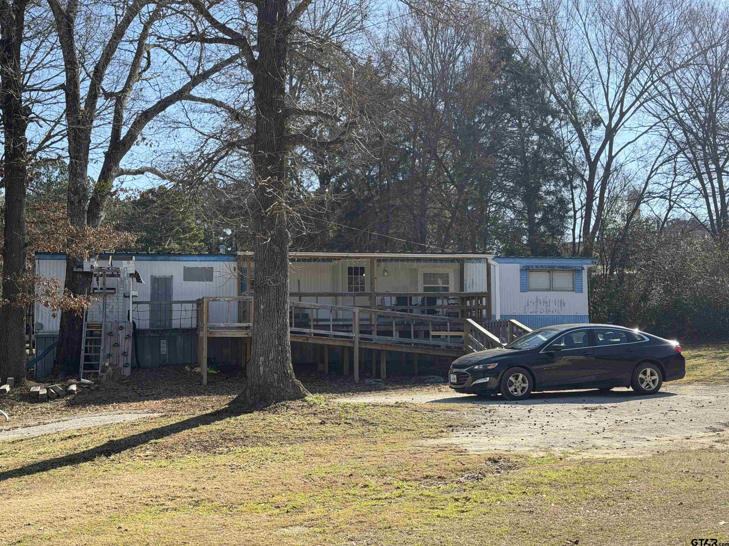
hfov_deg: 39.7
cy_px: 273
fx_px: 1011
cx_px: 364
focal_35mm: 48
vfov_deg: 30.3
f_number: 1.78
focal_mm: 6.76
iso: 80
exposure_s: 1/2865
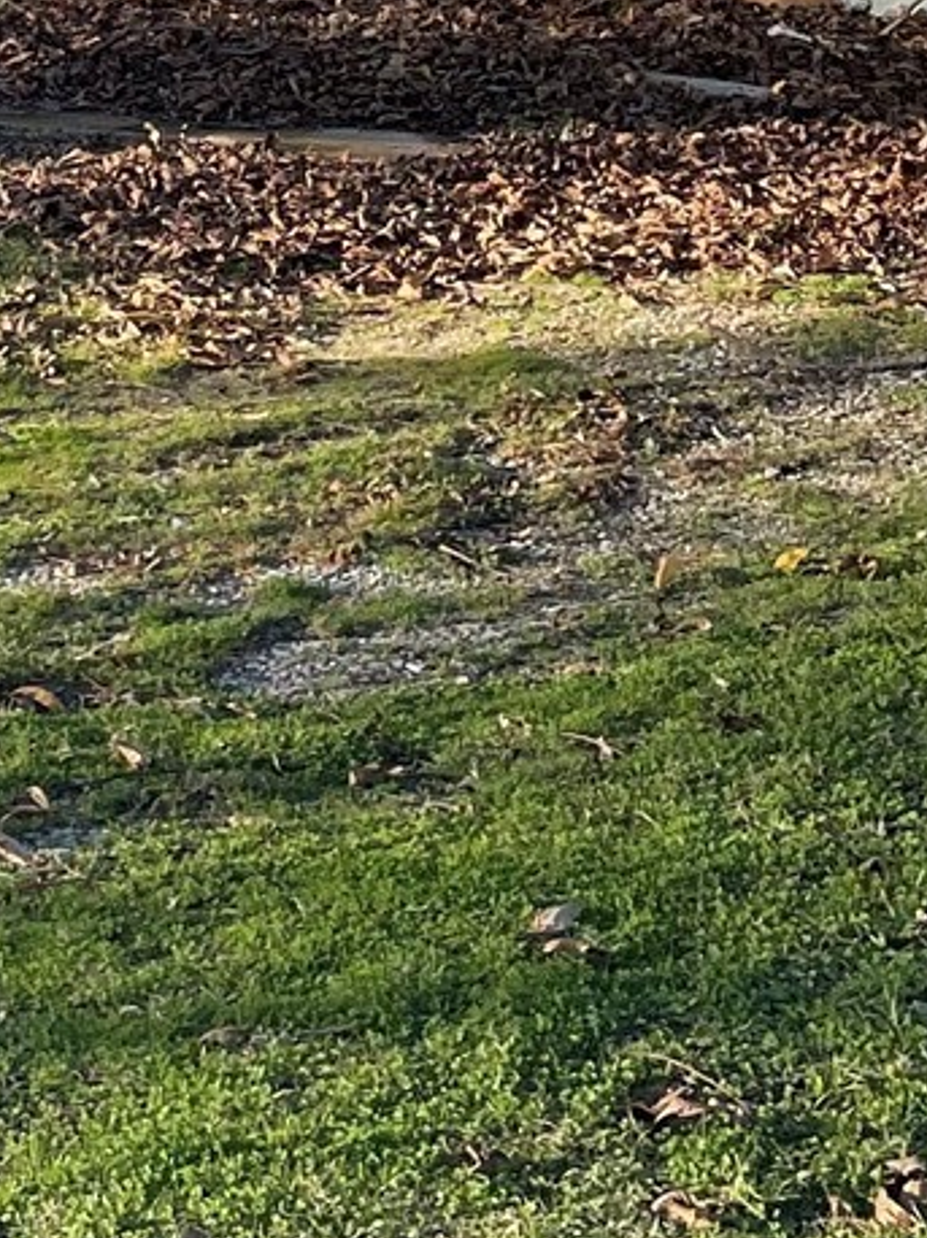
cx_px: -232
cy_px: -451
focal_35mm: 109
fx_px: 3896
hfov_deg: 13.2
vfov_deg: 16.8
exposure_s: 1/1195
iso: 32
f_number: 1.6
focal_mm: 4.2
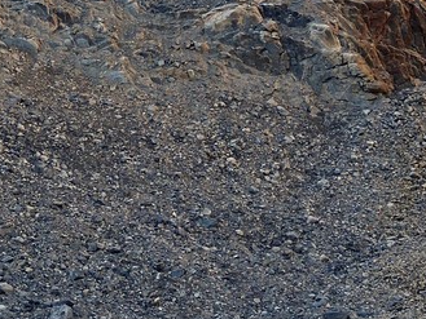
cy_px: 70
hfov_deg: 2.1
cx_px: -601
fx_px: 11511
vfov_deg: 1.6
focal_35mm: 935
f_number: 6.3
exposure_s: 1/200
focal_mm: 200
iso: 800
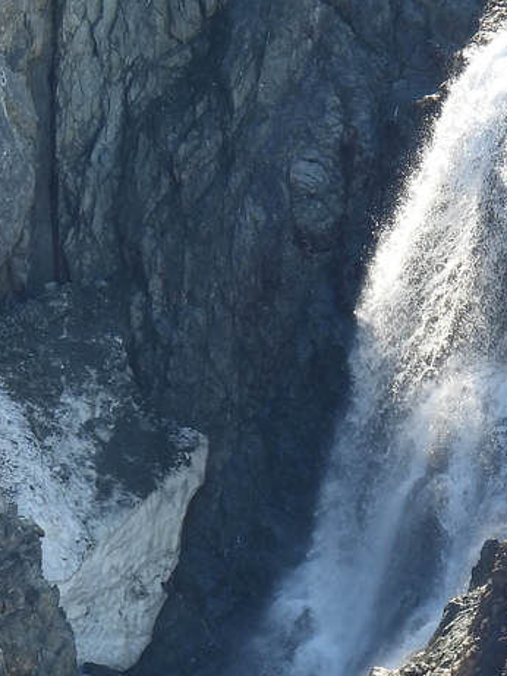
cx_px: 423
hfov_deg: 1.0
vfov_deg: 1.3
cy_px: 502
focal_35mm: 1526
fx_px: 29787
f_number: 5
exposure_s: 1/250
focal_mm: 98.1
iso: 100
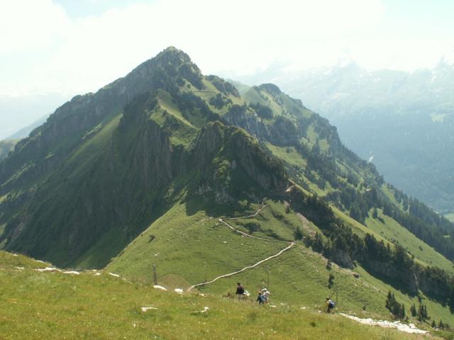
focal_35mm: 38
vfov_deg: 37.7
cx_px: 227
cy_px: 170
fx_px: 498
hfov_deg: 49.0
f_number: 8
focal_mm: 6.25
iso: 50
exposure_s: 1/80
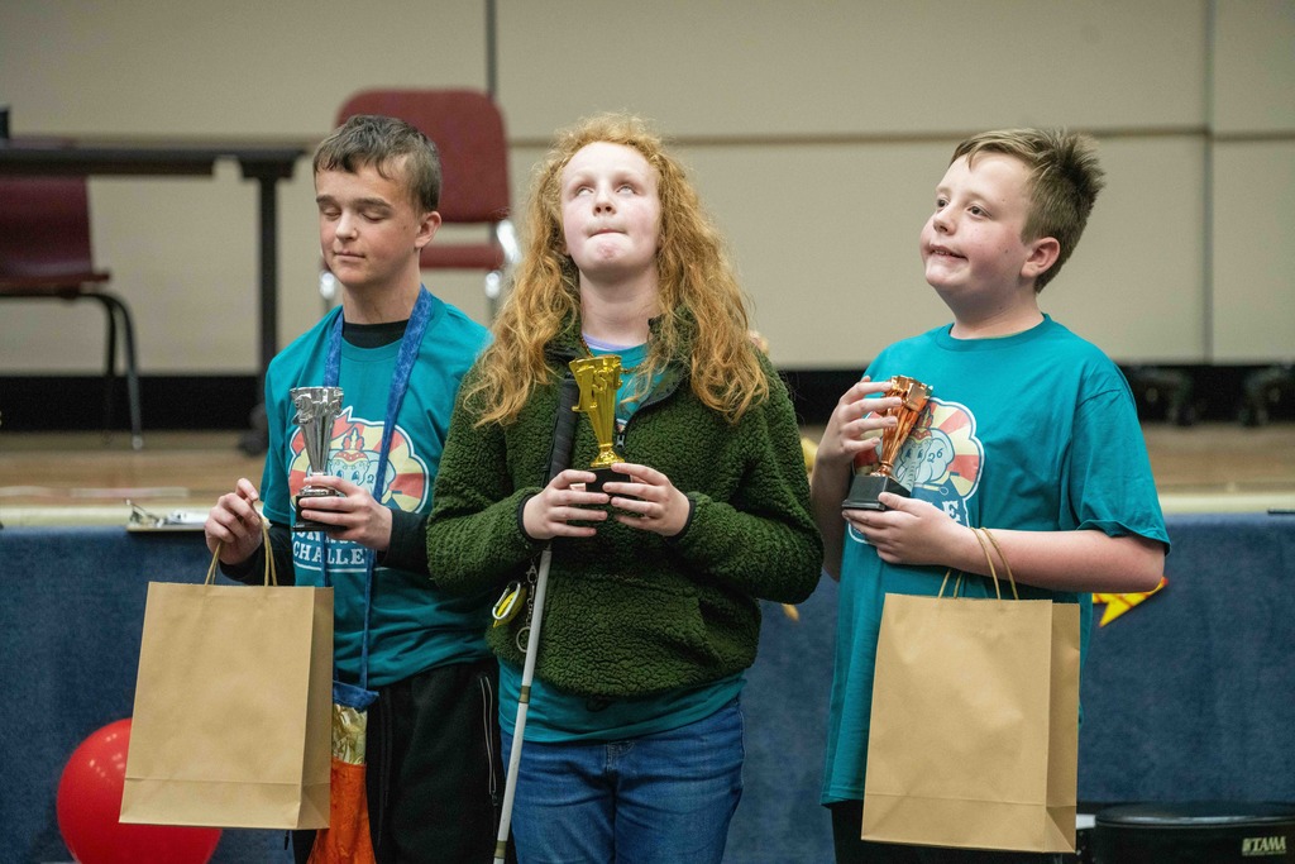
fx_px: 7195
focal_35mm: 200
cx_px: 648
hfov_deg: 10.3
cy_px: 432
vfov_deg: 6.9
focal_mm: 200
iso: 8000
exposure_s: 1/200
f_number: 5
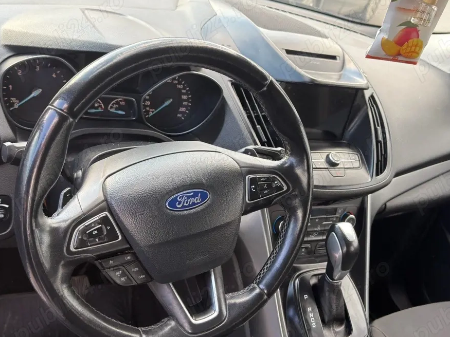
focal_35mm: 40
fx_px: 520
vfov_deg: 35.9
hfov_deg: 46.8
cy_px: 173
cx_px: 236
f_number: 1.78
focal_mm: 6.76
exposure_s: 1/198
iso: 100
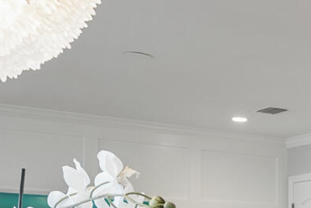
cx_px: 578
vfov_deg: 14.6
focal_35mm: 90
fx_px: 778
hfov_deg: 17.7
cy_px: 269
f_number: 7.1
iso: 250
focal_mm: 12
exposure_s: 1/4
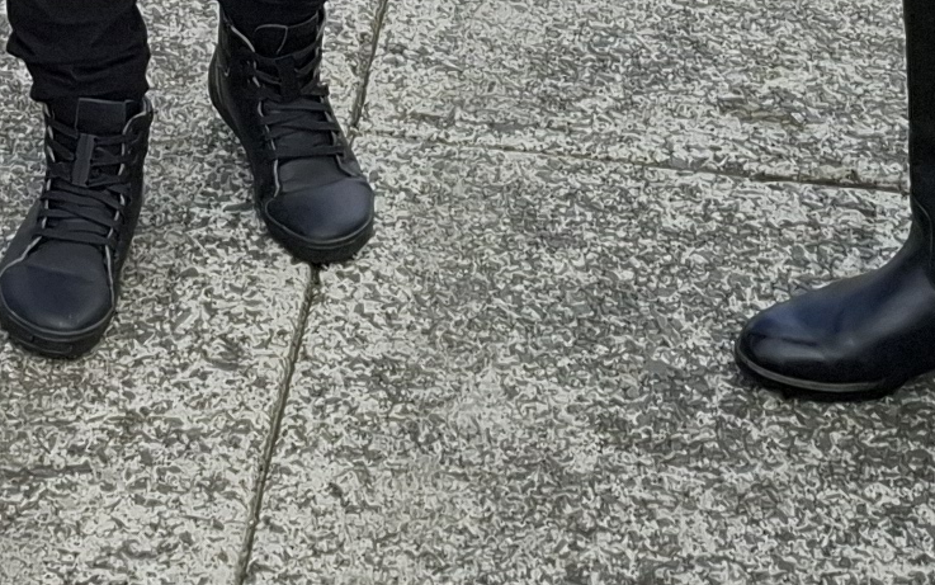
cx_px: 121
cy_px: -1223
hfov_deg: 15.3
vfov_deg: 8.2
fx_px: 3441
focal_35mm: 135
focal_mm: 5.54
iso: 50
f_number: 1.8
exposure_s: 1/1410
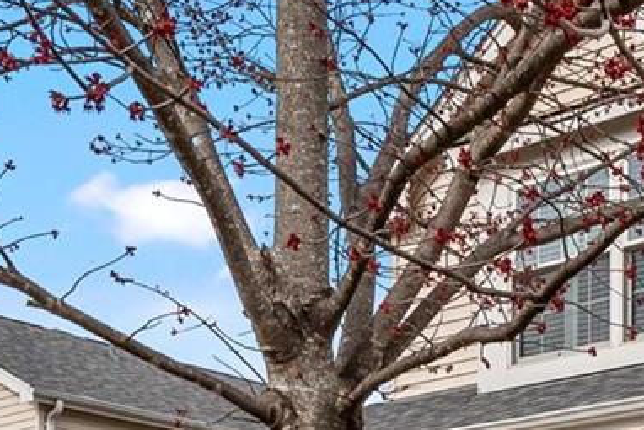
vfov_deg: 18.0
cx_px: 732
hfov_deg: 27.2
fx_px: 1199
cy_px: 659
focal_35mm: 67
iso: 400
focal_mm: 8
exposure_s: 1/800
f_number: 8
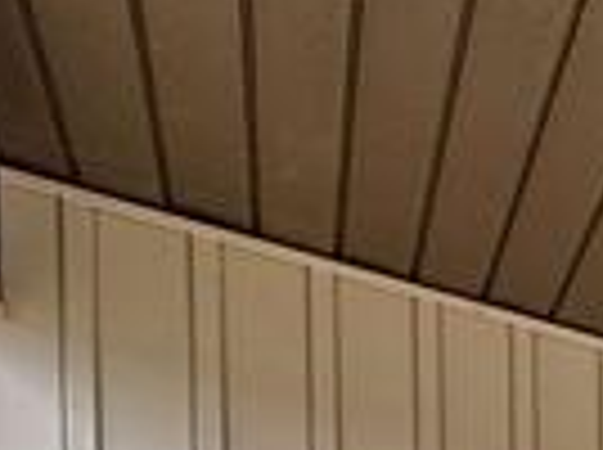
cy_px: 950
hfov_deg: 15.7
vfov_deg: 16.0
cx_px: 1413
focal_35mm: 67
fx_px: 1165
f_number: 2.2
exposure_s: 1/99
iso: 50
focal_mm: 2.22
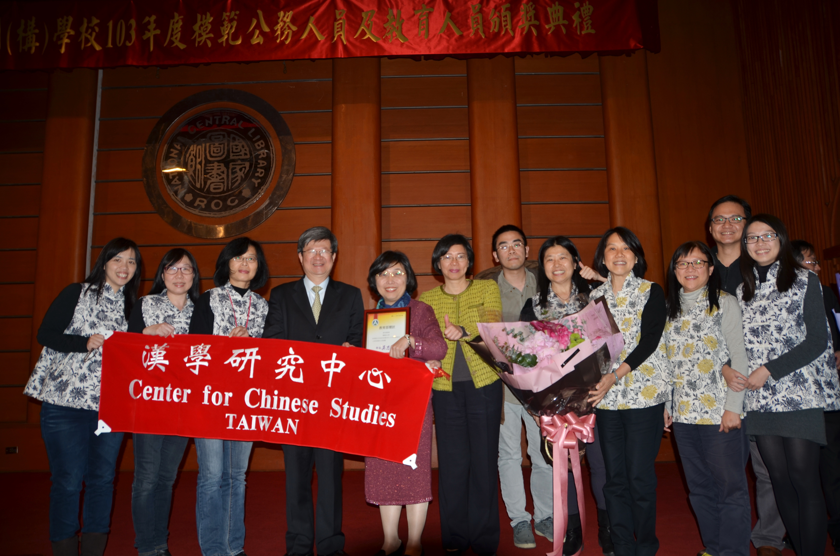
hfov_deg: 67.5
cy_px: 278
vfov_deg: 47.7
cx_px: 420
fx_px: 629
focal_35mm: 27
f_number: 3.5
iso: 100
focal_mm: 18
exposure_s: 1/80
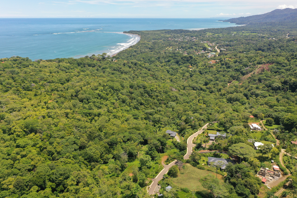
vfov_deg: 46.4
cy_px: 99
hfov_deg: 65.5
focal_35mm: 28
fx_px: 231
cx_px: 148
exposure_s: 1/100
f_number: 4
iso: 100
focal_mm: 10.26
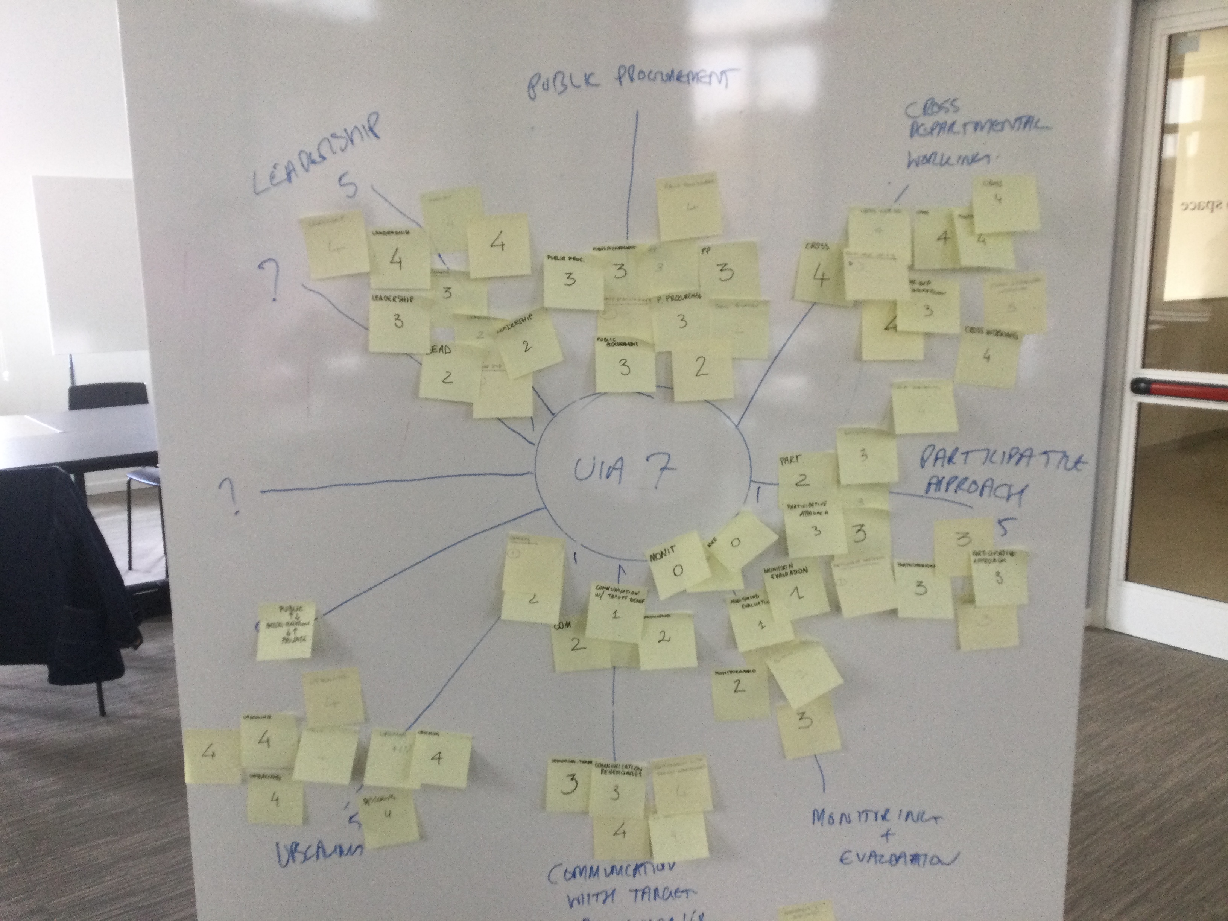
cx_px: 614
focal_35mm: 31
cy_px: 460
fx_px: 1100
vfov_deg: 45.4
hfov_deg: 58.4
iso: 100
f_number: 2.4
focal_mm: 3.3
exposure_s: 1/33
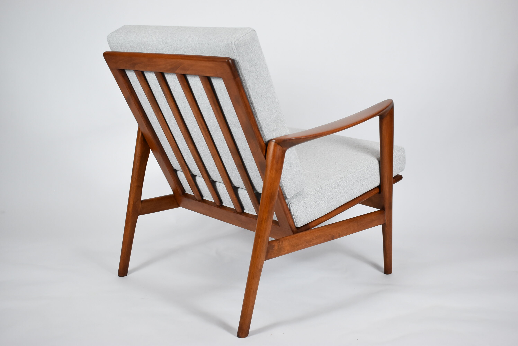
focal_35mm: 44
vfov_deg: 30.9
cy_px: 173
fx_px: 626
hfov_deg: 44.9
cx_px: 259
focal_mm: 29
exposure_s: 1/125
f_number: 4.2
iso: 800
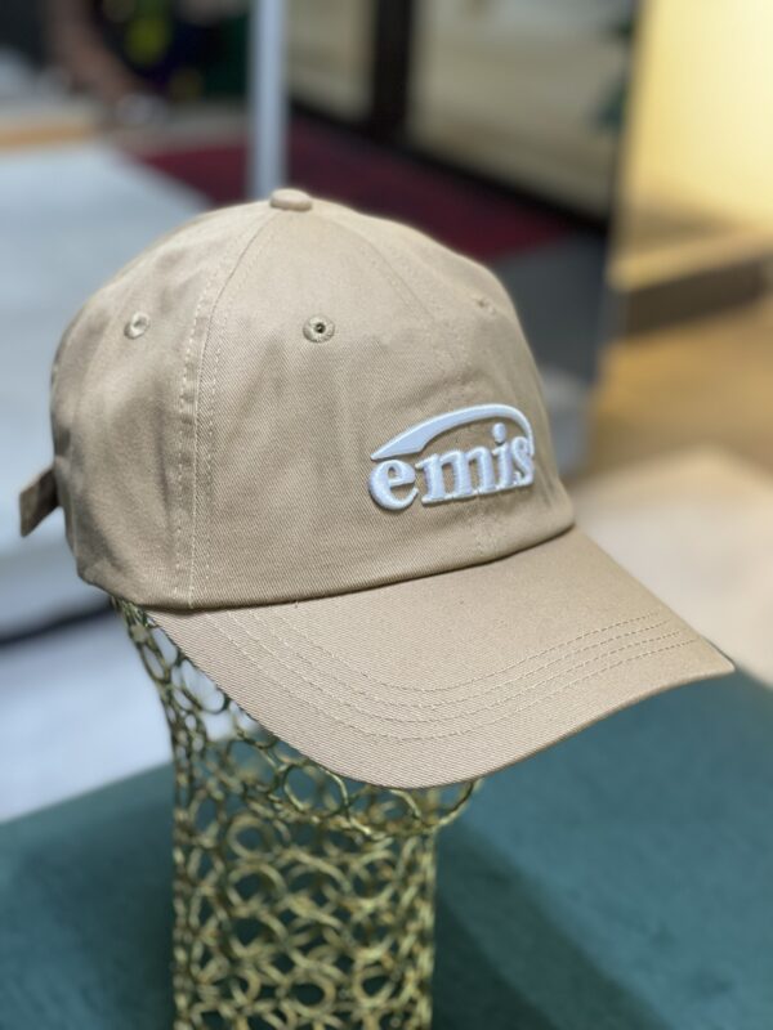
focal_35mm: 64
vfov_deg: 30.3
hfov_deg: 22.9
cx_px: 386
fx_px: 1906
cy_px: 515
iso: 160
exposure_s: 1/33
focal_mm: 7.5
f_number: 2.2
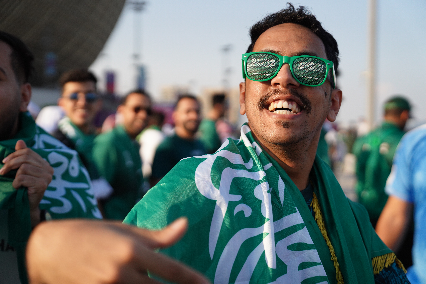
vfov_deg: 25.5
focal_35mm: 53
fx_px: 627
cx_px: 213
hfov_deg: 37.5
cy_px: 142
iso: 800
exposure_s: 1/8000
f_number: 2.8
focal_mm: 53
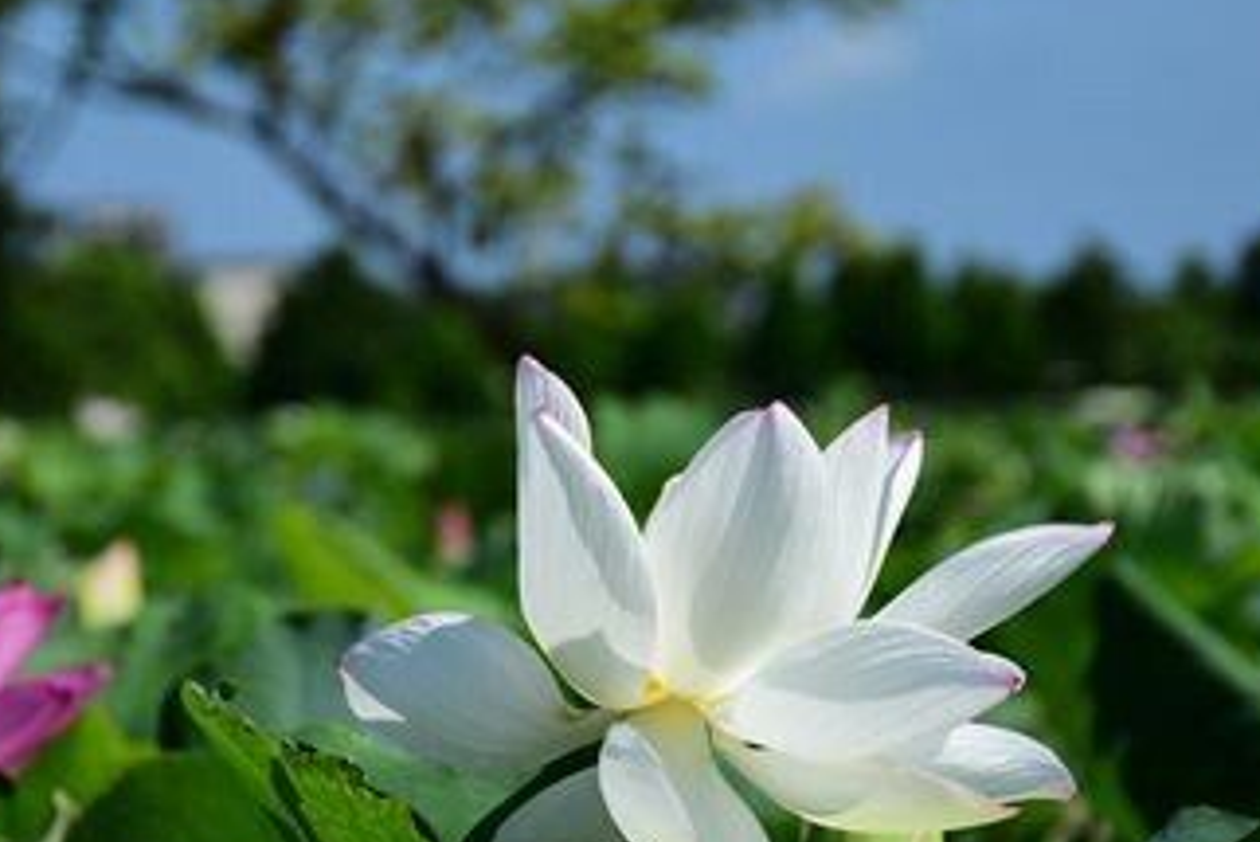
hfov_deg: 11.7
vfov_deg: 7.9
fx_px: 6120
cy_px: 482
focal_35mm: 175
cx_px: 481
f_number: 5.6
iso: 100
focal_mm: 75
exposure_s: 1/800
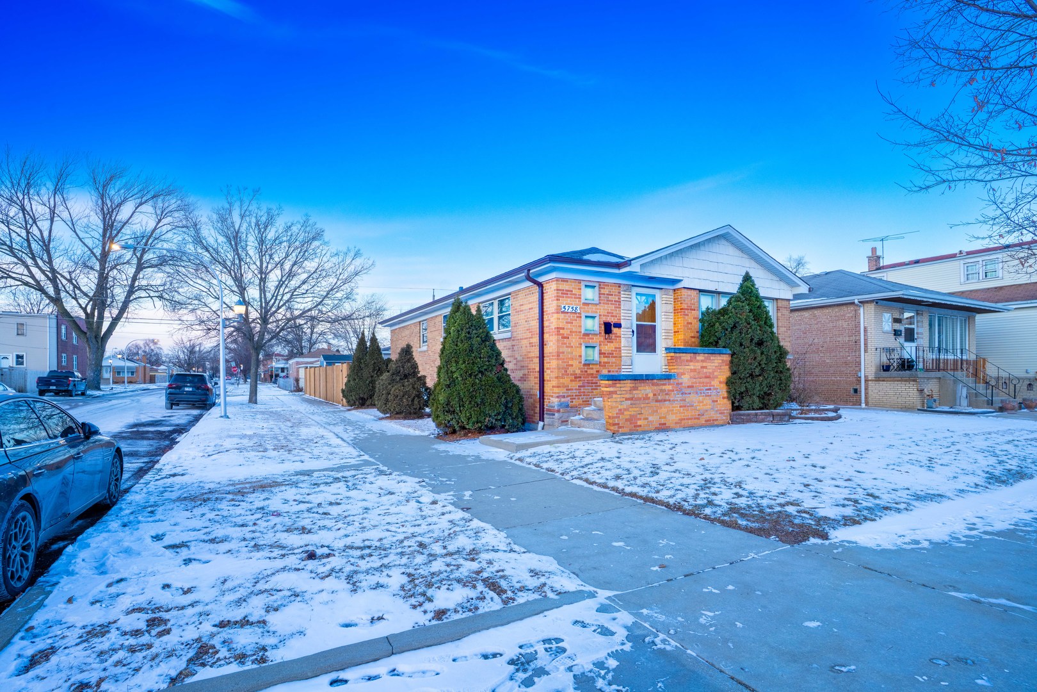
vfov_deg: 70.4
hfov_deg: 93.3
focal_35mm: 17
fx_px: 490
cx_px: 518
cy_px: 346
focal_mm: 17
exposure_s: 1/500
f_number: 8
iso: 160
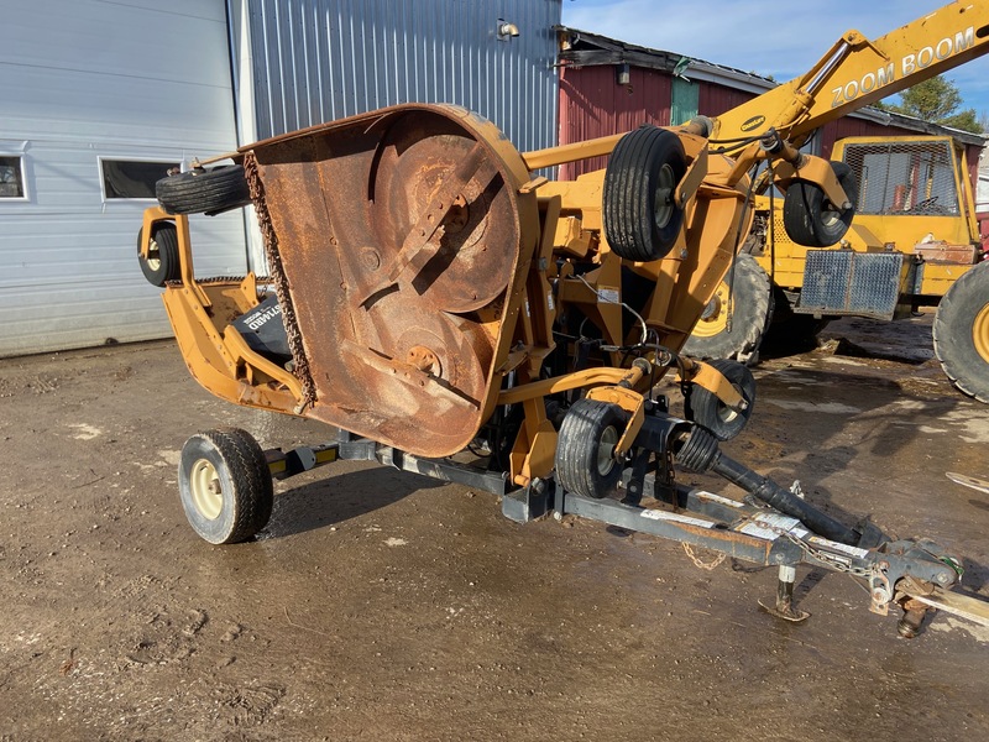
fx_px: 743
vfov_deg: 53.1
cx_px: 494
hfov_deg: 67.3
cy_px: 371
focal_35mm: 26
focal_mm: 4.25
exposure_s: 1/1653
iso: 32
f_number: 1.8
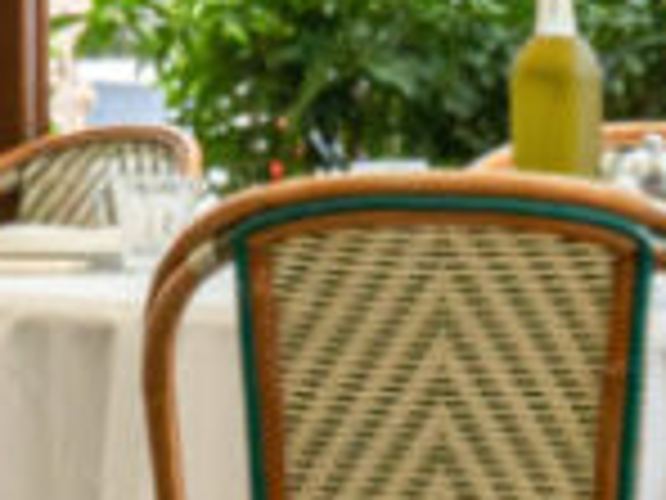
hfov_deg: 6.6
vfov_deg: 5.7
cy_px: 200
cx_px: -1516
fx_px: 5060
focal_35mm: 263
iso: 800
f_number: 11
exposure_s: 1/160
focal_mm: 35
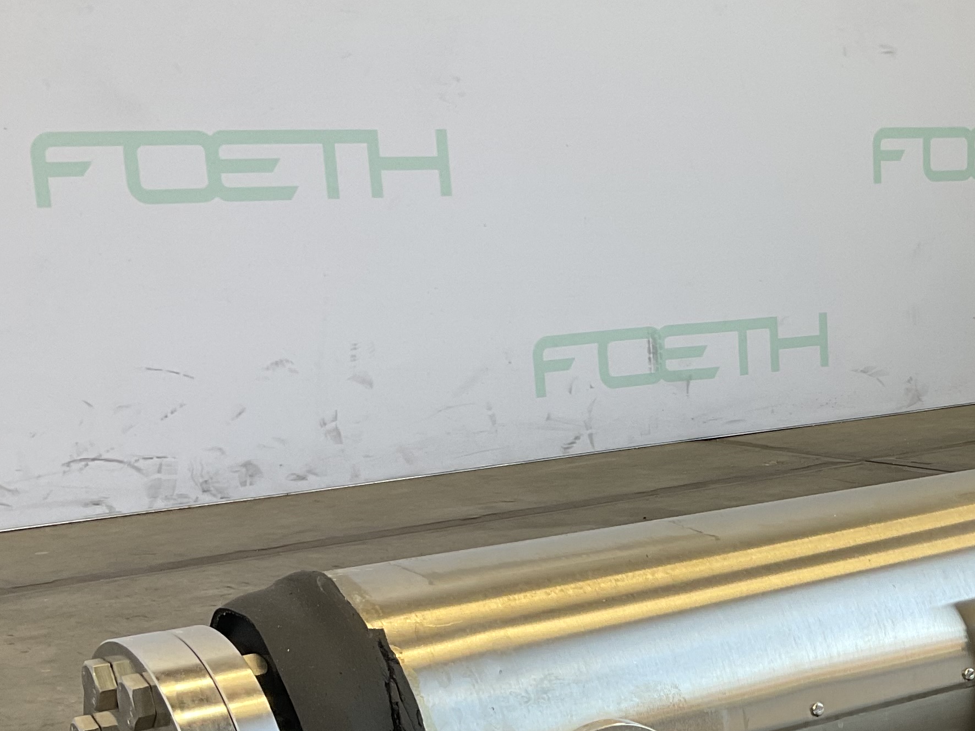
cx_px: 854
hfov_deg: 28.4
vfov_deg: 21.5
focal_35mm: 66
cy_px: 715
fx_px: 1859
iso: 50
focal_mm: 3
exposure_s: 1/100
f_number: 1.8
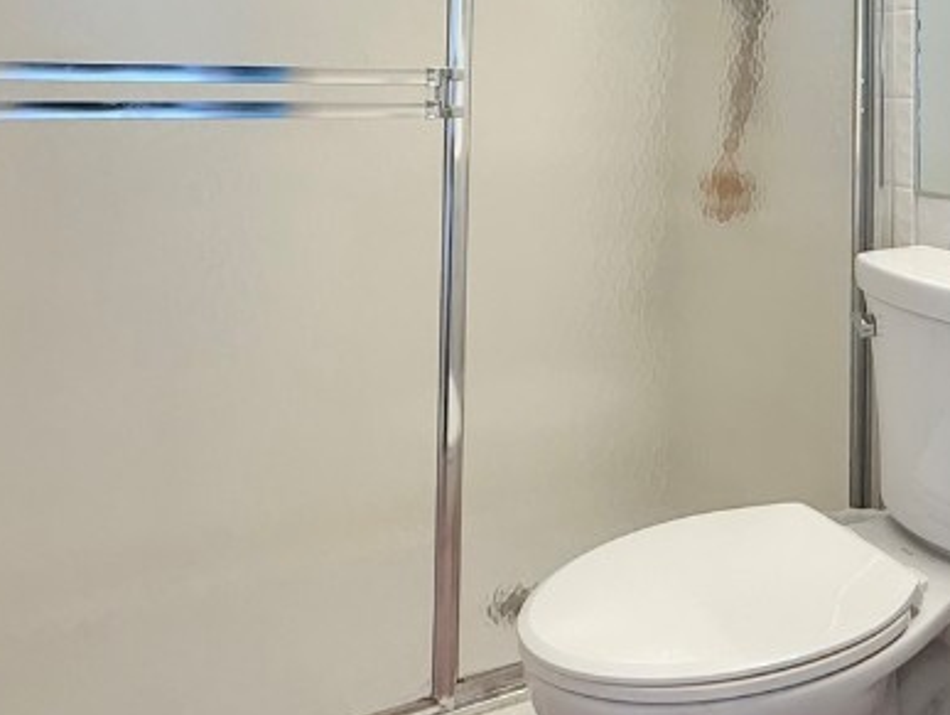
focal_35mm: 37
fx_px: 1016
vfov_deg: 36.1
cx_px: 751
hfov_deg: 47.5
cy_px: 54
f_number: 2.2
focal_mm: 2.22
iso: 160
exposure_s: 1/120
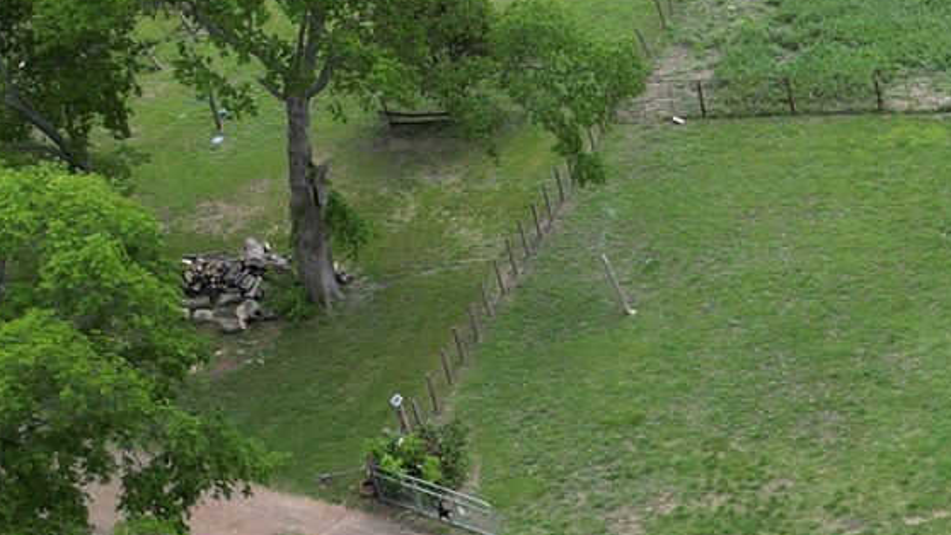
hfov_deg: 19.6
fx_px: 2421
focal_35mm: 96
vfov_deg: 12.4
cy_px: 601
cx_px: 1396
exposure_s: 1/1250
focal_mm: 6.72
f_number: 1.7
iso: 100
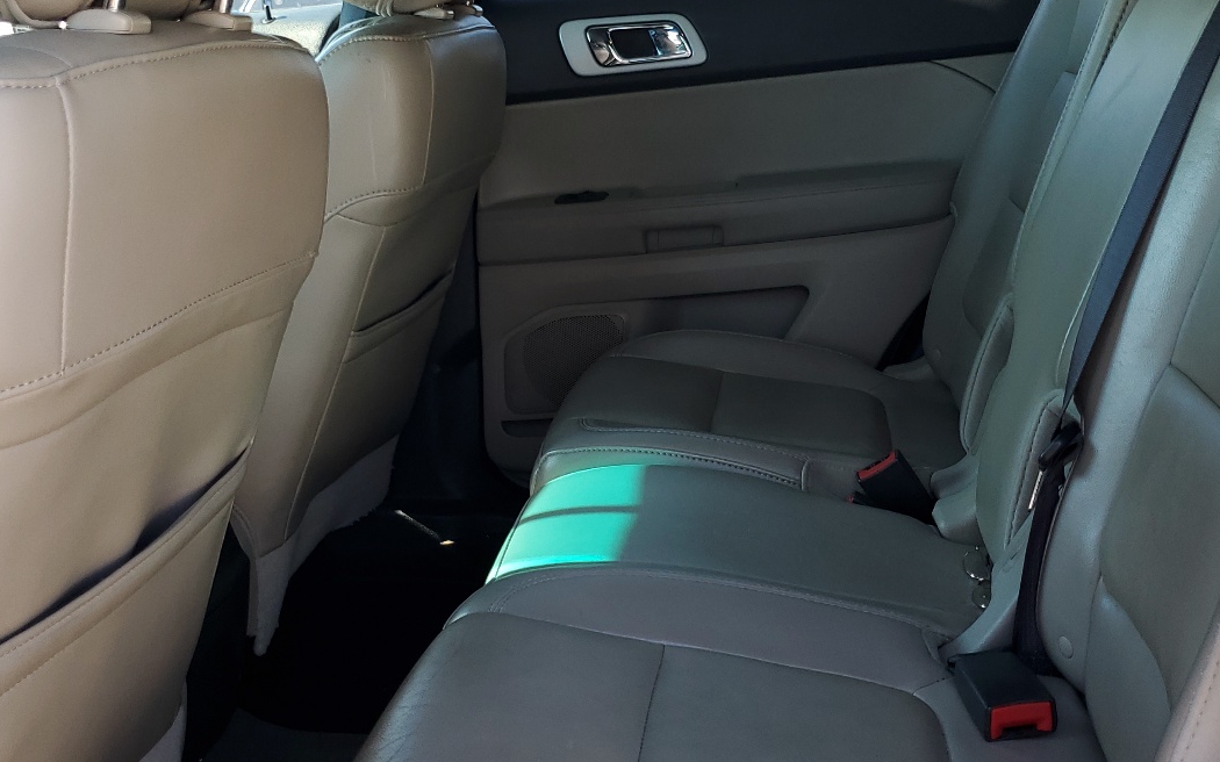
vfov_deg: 30.5
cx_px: 611
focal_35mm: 42
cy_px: 352
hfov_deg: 47.2
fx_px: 1396
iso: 50
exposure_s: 1/238
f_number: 1.5
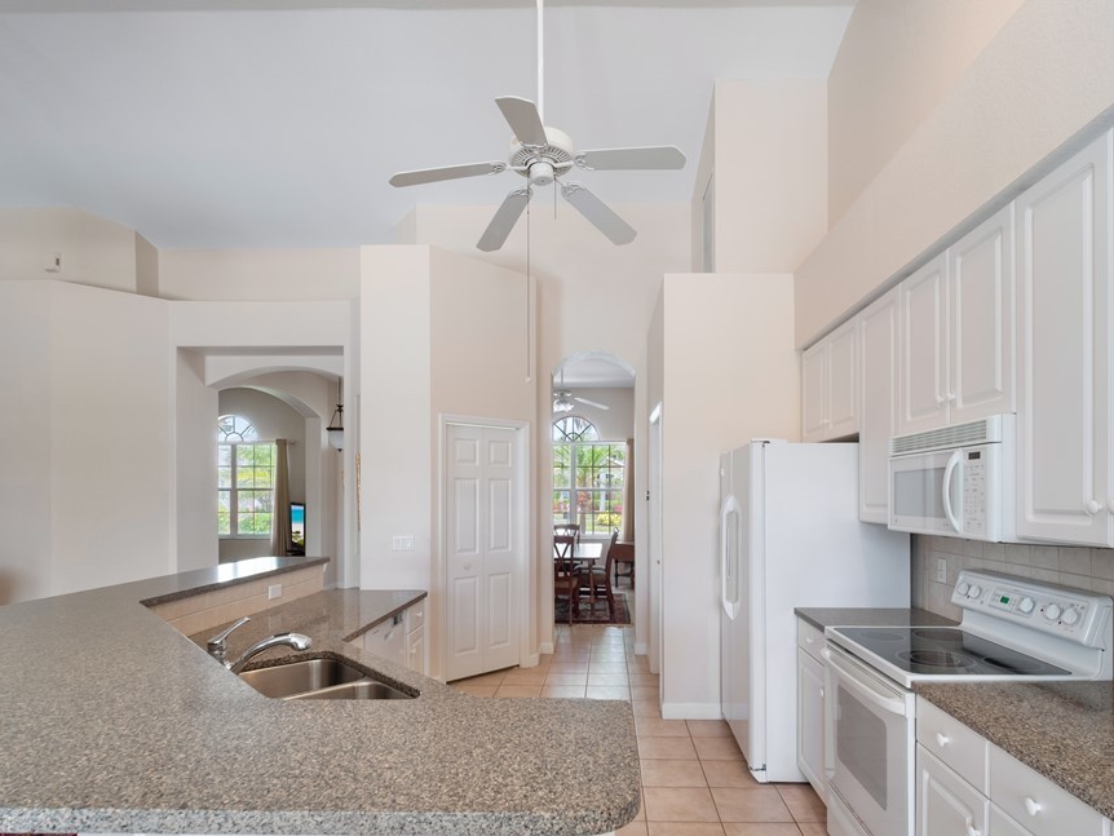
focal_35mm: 19
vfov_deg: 68.2
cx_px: 602
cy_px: 491
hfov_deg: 84.5
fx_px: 612
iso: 200
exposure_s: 1/8
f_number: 7.1
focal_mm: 8
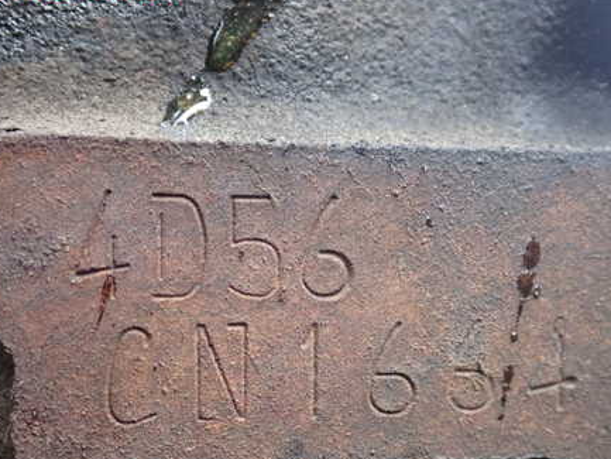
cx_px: 334
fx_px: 1077
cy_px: 290
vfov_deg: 24.0
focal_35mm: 61
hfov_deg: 31.7
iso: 800
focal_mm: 7.84
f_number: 2.9
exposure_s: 1/40
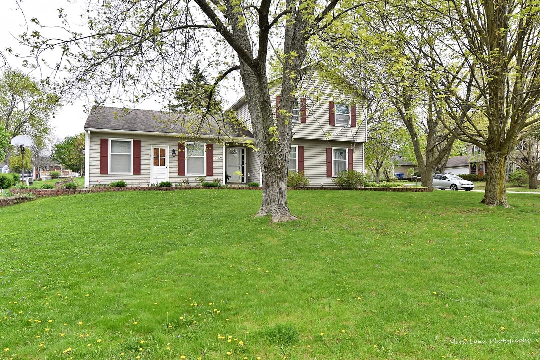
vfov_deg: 56.1
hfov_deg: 77.3
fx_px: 337
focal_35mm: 22
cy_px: 180
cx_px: 270
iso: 200
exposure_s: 1/250
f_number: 8
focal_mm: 15
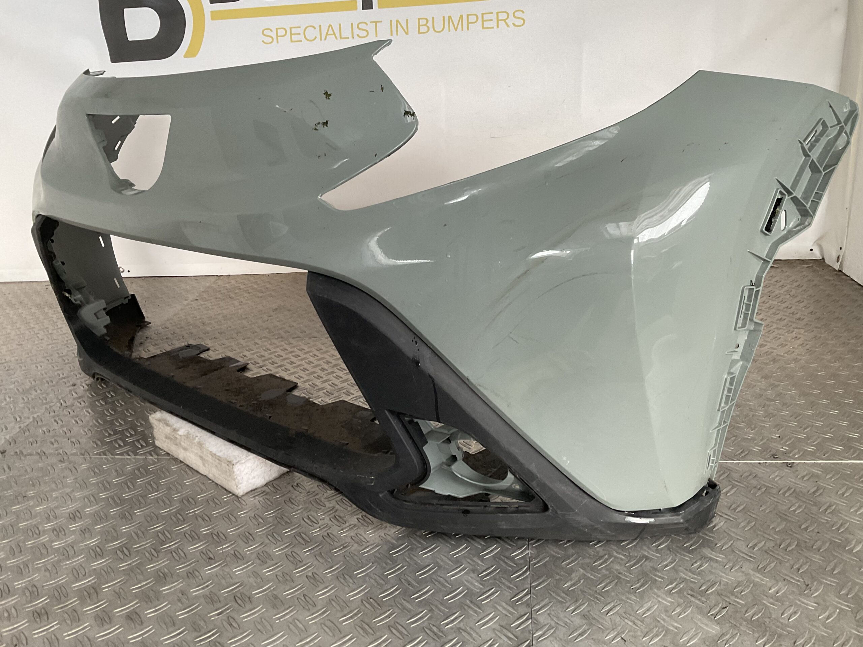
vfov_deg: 48.2
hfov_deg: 61.7
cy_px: 324
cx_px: 432
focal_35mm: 29
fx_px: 723
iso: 80
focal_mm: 3
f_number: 1.8
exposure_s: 1/60
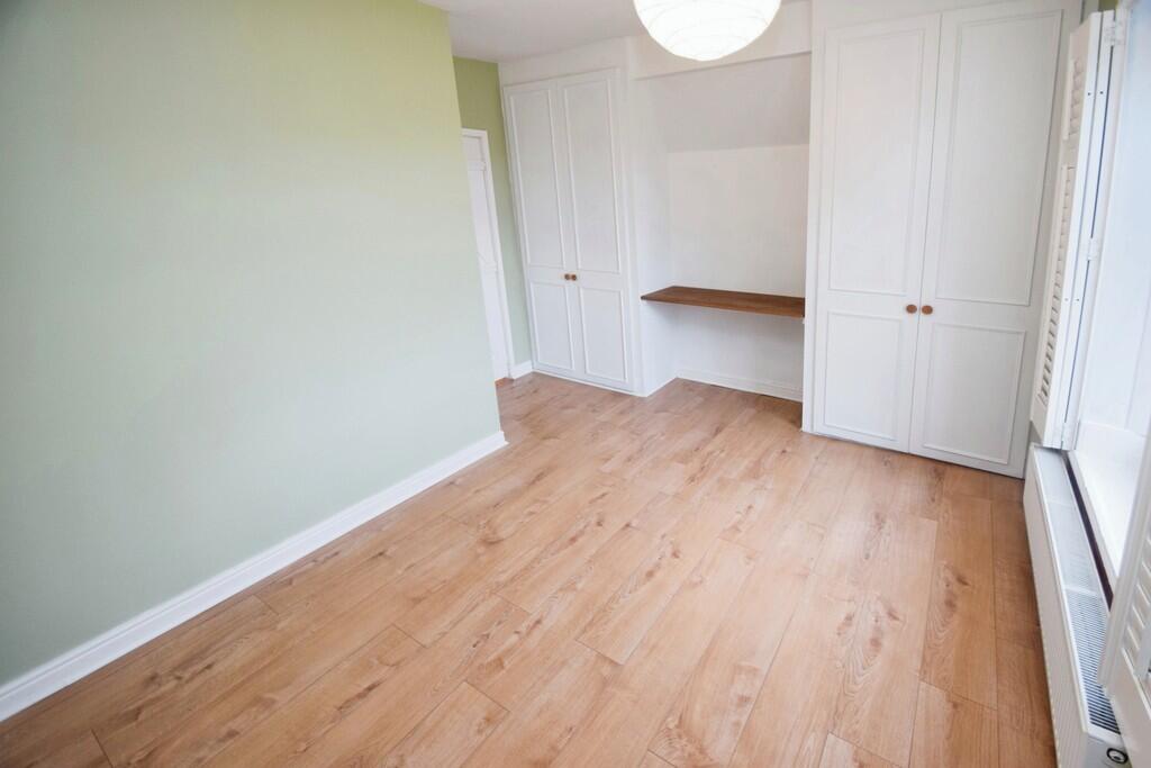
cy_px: 384
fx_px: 480
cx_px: 576
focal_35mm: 15
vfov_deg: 77.3
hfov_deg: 100.4
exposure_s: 1/60
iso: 800
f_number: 3.5
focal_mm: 10
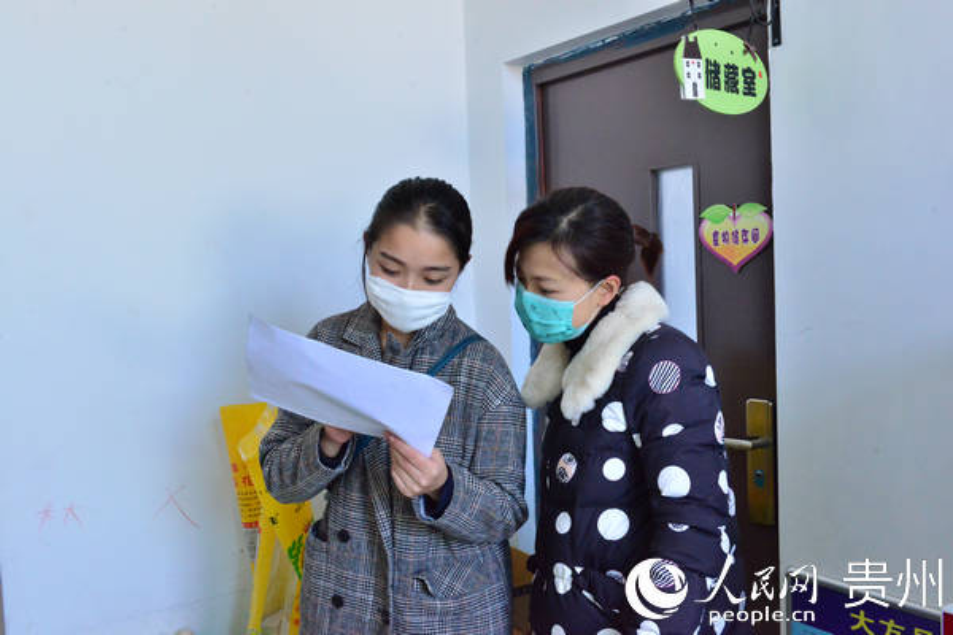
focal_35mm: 34
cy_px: 318
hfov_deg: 55.8
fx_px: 900
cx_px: 476
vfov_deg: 38.9
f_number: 11
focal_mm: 34
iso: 6400
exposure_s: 1/125
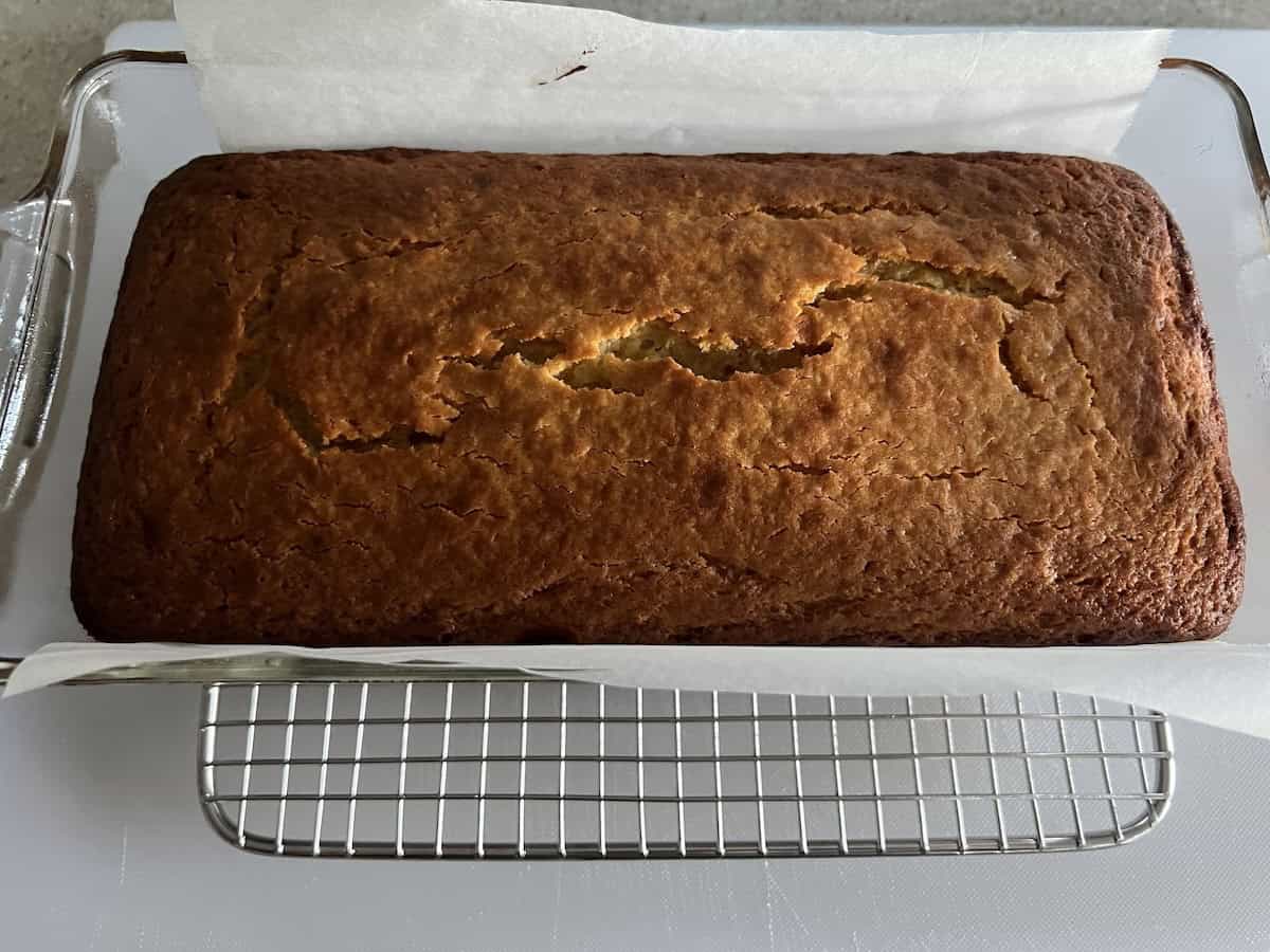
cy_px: 476
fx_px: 954
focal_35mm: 26
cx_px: 635
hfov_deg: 67.3
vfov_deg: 53.1
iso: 500
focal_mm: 5.7
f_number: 1.5
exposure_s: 1/60
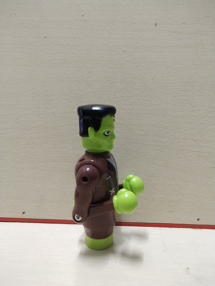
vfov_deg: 60.0
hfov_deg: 46.8
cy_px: 143
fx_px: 248
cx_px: 108
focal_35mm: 30
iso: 690
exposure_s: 1/20
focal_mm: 3.95
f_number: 1.8
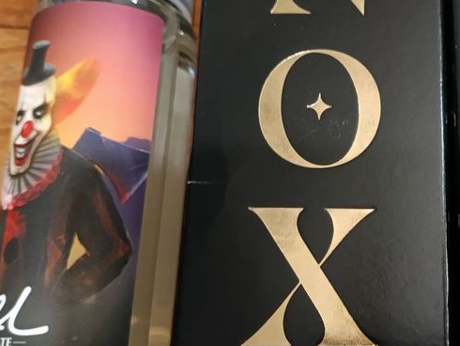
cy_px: 171
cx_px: 376
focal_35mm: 51
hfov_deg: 36.1
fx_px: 678
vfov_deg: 28.6
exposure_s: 1/16.7
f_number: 1.7
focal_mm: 4.71
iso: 1600
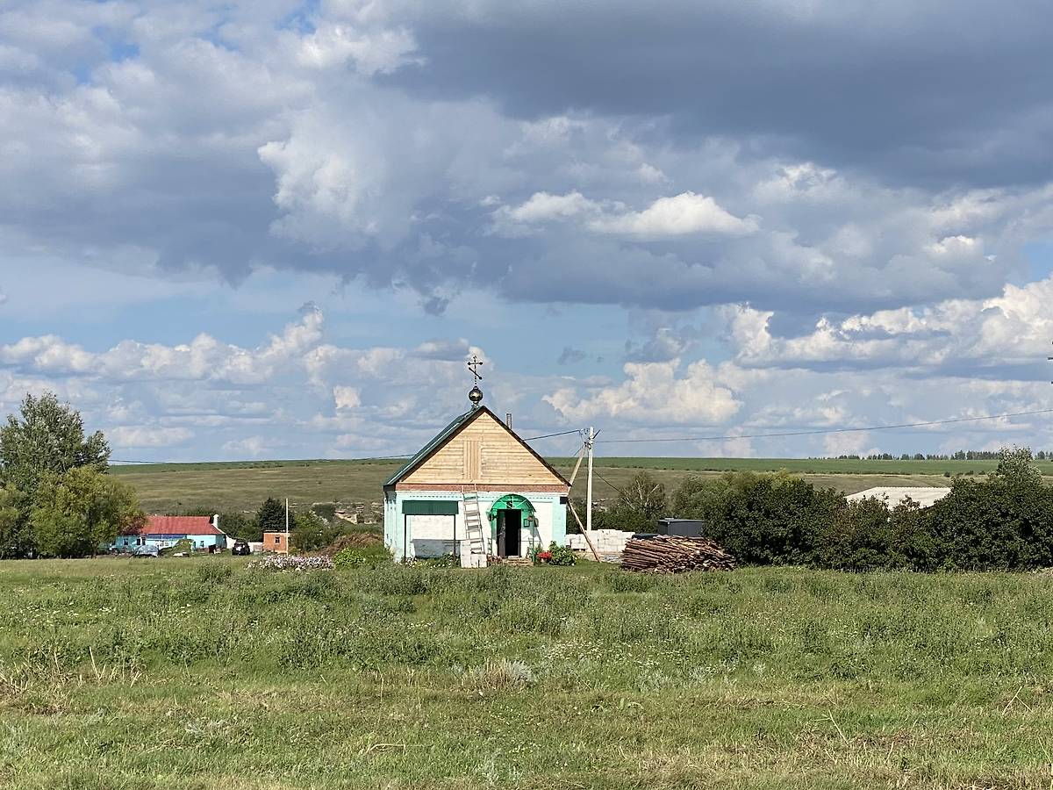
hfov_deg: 36.8
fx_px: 1582
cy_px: 395
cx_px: 526
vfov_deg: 28.0
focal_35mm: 52
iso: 20
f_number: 2
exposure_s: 1/2283
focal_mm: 6
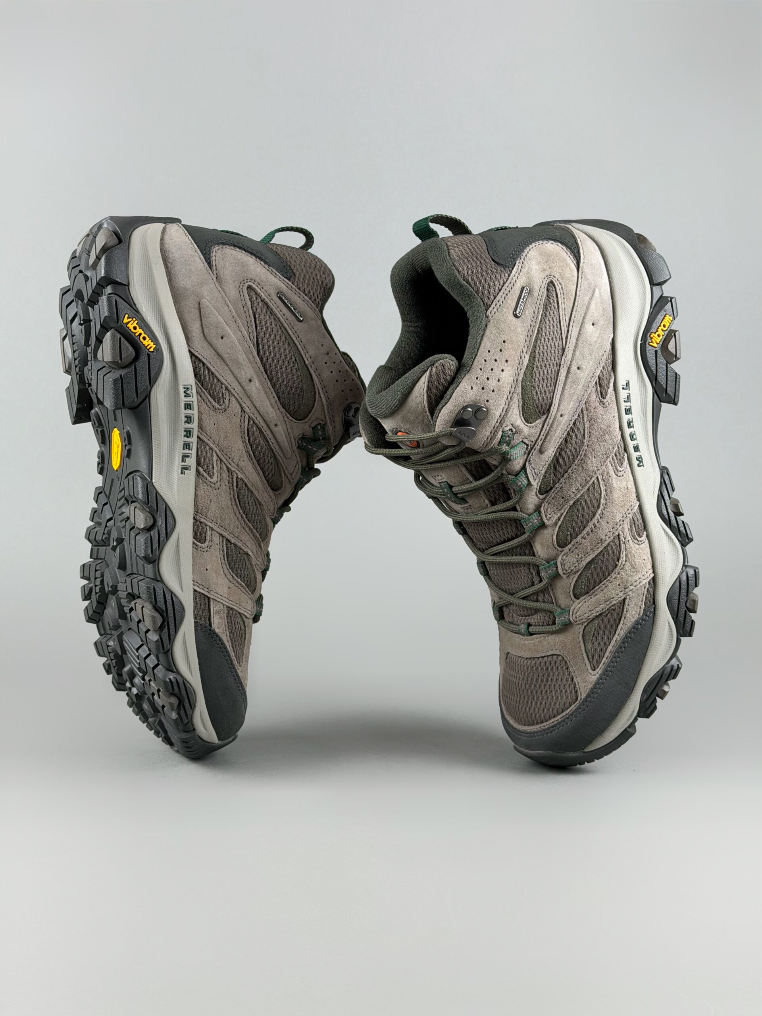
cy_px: 508
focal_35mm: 48
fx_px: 1409
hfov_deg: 30.3
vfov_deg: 39.7
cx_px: 381
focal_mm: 6.76
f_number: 1.78
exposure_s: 1/337
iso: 64
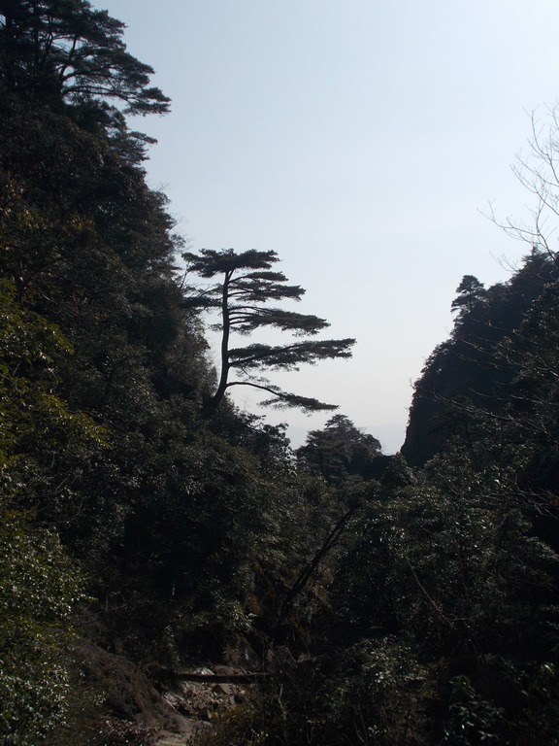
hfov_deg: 36.8
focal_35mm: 39
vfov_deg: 47.9
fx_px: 840
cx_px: 280
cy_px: 373
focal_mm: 6.9
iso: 80
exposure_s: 1/200
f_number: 9.8
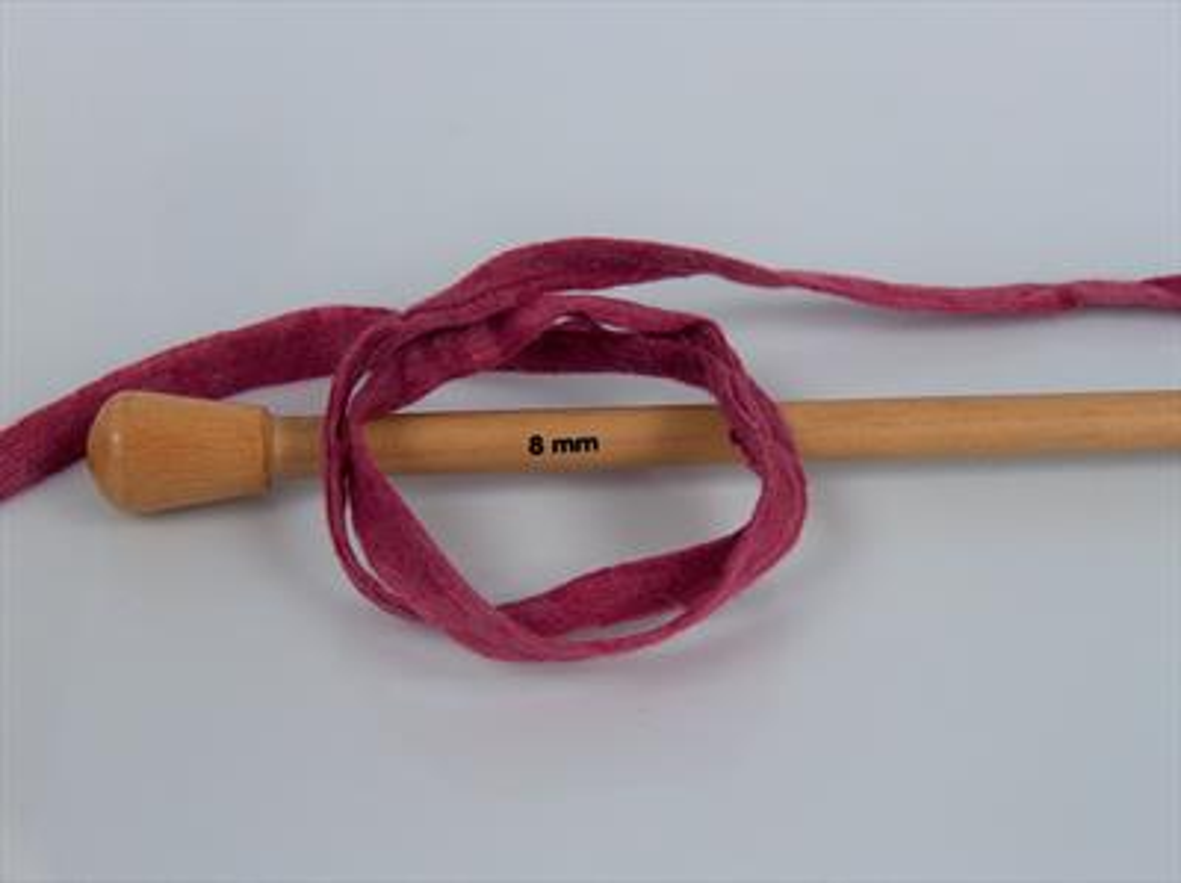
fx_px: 1772
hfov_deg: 36.9
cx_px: 590
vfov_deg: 28.0
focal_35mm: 52
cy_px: 442
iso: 109
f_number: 2.8
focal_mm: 10.64
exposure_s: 1/119
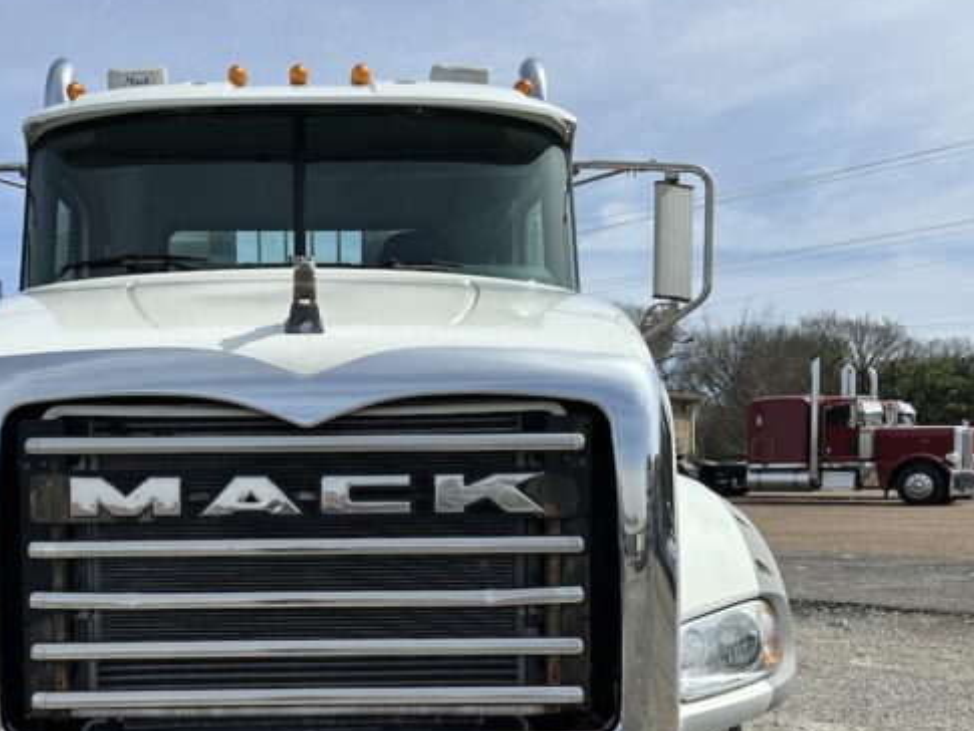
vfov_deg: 37.1
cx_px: 303
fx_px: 1069
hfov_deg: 47.9
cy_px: 518
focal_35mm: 38
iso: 80
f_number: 1.78
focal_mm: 6.86
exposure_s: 1/6211
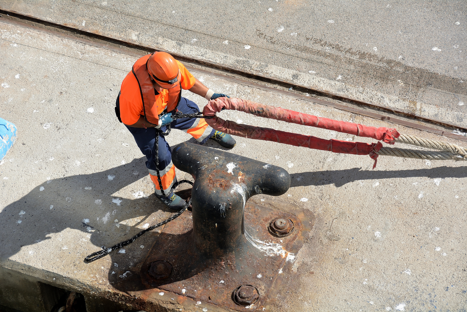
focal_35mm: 158
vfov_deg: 8.7
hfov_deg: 13.0
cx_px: 234
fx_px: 2043
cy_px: 156
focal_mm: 105
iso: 200
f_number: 8
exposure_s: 1/500
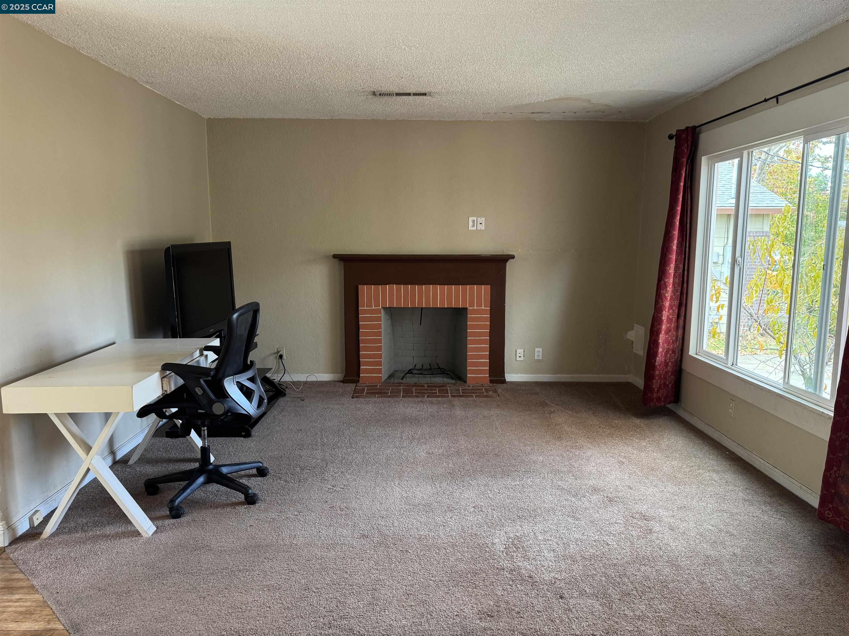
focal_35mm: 24
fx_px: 589
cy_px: 318
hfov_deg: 71.6
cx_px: 424
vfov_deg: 56.8
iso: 200
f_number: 1.78
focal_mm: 6.76
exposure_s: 1/63
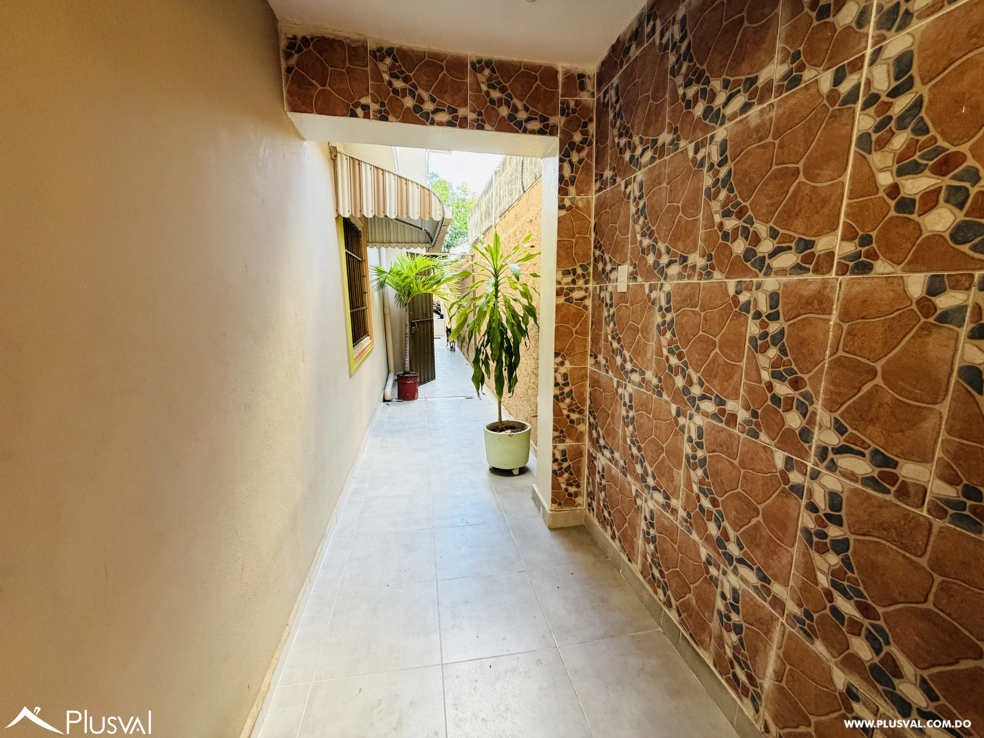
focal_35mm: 14
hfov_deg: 102.1
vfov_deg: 85.7
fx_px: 398
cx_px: 492
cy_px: 369
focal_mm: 2.22
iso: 320
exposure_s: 1/121
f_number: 2.2
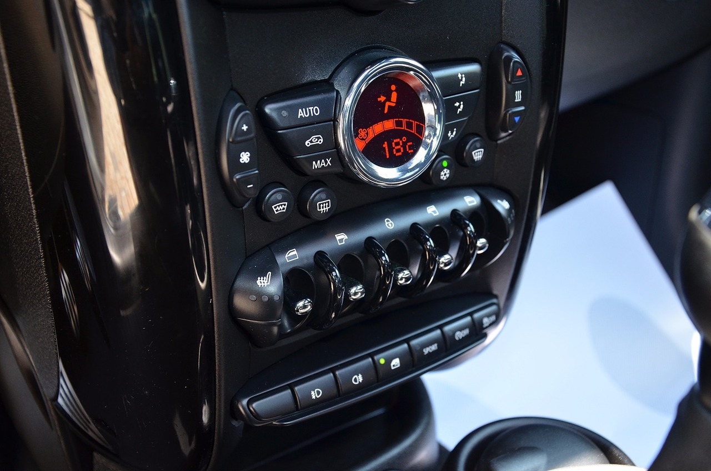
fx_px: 828
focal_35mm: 42
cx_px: 356
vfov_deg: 31.8
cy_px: 236
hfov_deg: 46.5
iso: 400
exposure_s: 1/60
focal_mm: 28
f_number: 4
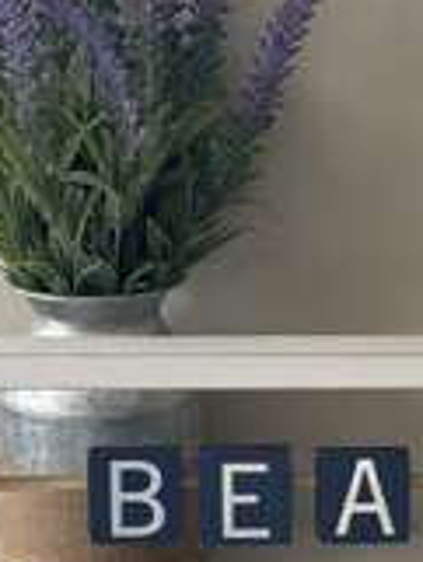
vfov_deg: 11.9
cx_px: 423
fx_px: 2685
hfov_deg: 9.0
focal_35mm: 165
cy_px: 492
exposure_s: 1/120
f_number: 2
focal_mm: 6
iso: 125
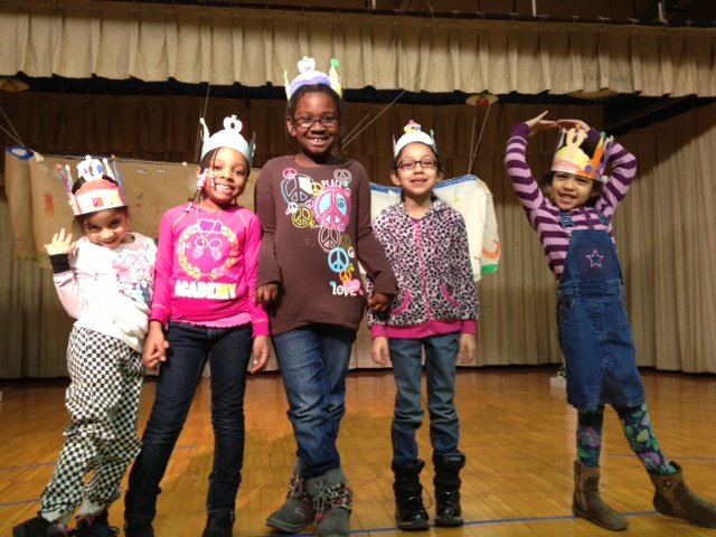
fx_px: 724
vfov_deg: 40.7
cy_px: 268
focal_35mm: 35
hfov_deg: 52.6
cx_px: 358
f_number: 2.4
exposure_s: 1/20
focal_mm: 4.28
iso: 100
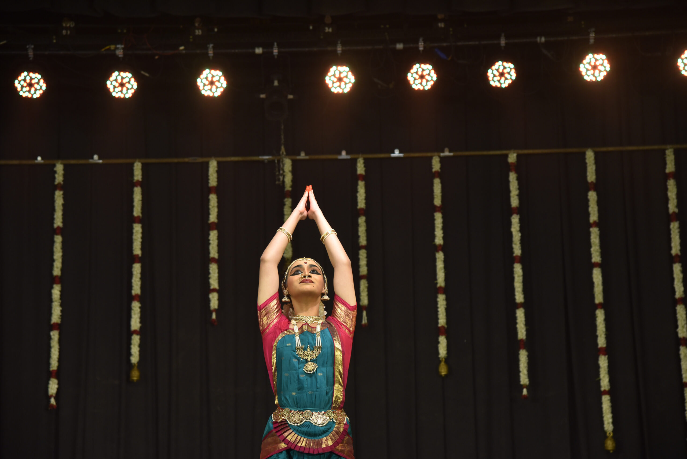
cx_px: 344
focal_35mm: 86
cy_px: 230
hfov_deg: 23.6
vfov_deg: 15.9
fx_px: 1642
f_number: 4
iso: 800
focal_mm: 86
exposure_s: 1/160
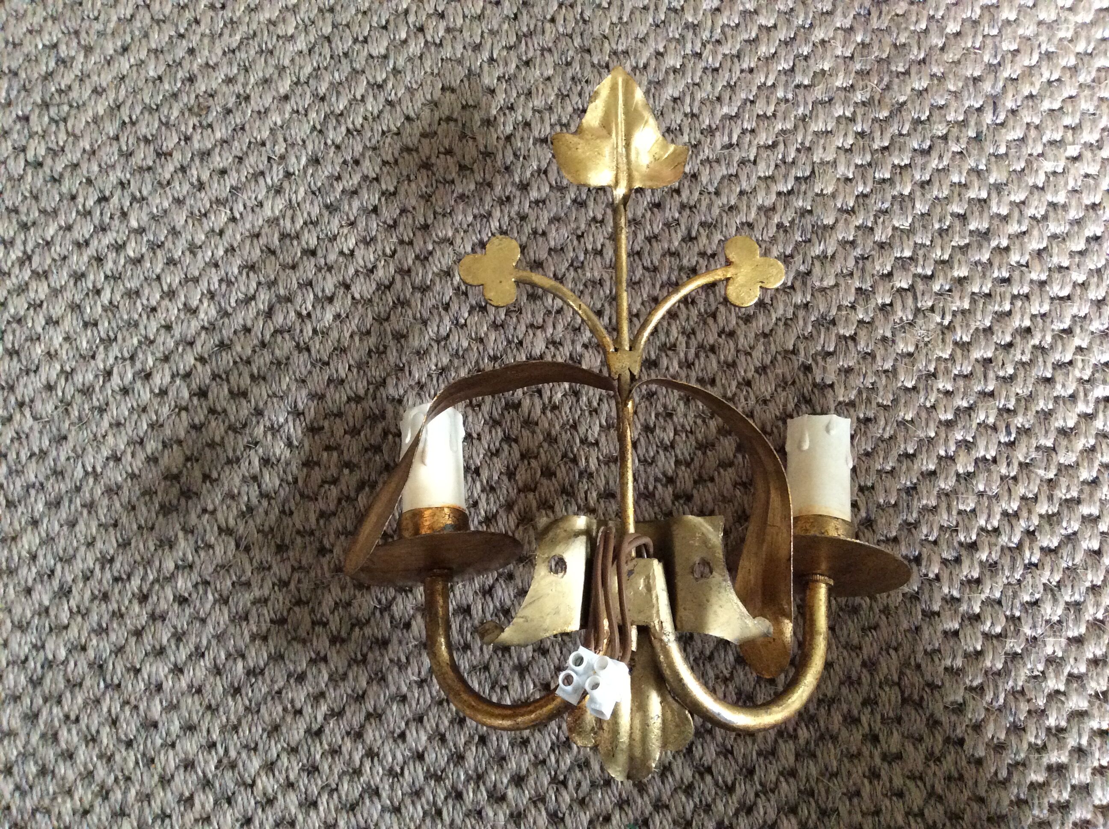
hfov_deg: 56.9
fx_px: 1024
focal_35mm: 32
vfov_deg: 44.1
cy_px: 414
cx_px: 554
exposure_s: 1/17
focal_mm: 3.3
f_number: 2.4
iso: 320
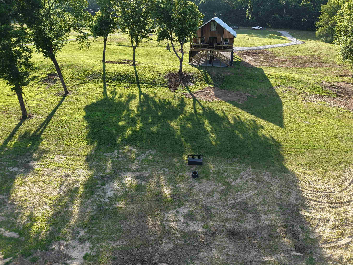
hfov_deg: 69.4
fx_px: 255
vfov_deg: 54.9
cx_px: 181
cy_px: 137
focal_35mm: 25
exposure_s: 1/800
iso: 100
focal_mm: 8.67
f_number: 1.8
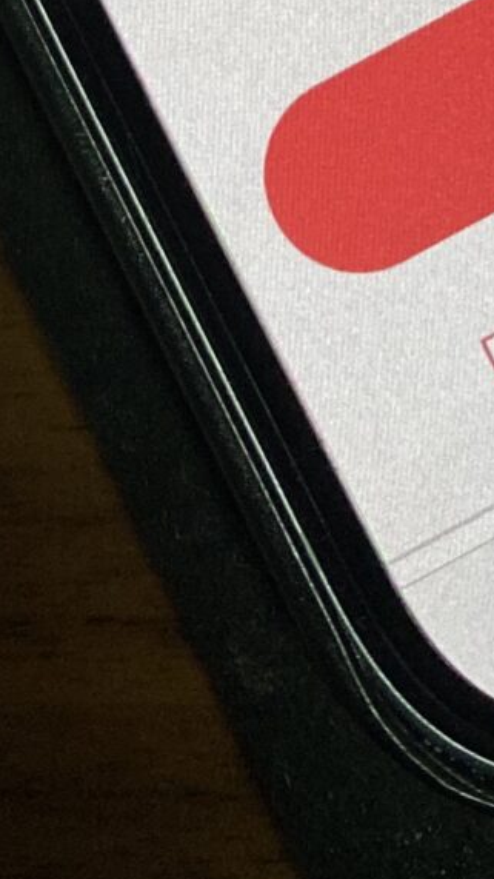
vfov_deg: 13.8
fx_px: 2959
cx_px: 456
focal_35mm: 127
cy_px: -970
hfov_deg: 9.5
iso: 125
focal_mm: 4.25
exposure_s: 1/114
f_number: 1.8
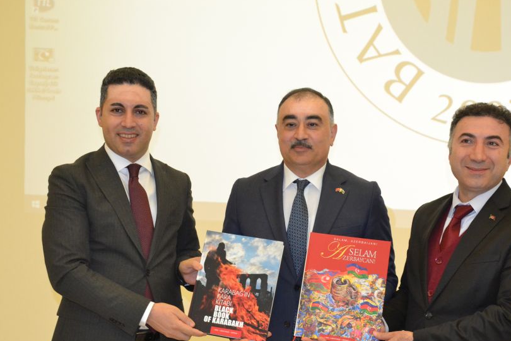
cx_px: 285
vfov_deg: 25.9
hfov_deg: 38.1
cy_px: 213
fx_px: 738
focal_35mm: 52
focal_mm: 26
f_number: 3.8
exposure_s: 1/60
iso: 2200
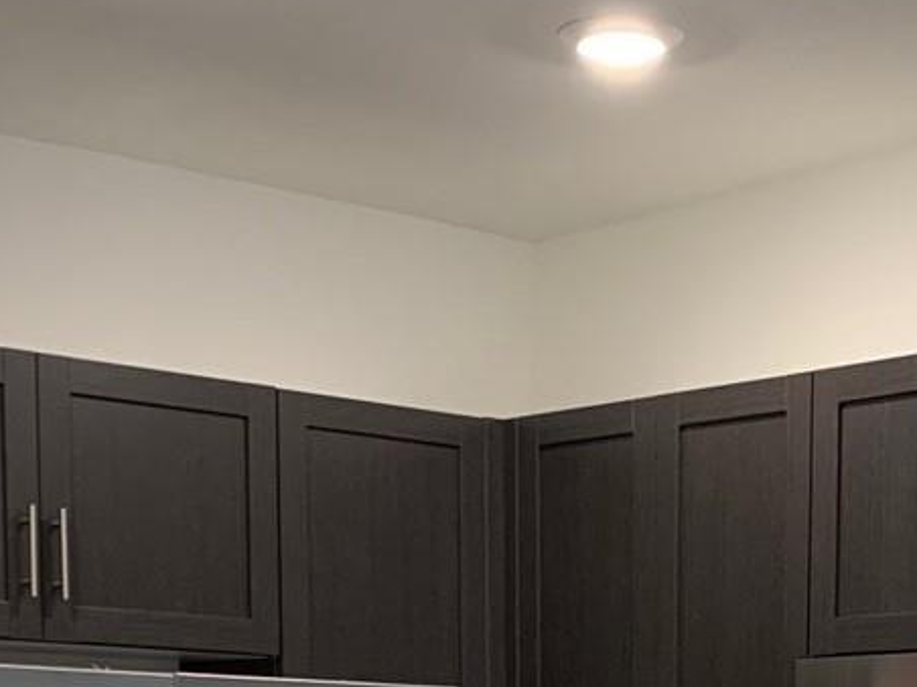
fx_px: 2437
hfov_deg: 21.0
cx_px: 738
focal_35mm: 92
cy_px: 1157
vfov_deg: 14.5
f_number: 1.8
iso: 125
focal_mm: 4.25
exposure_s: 1/60
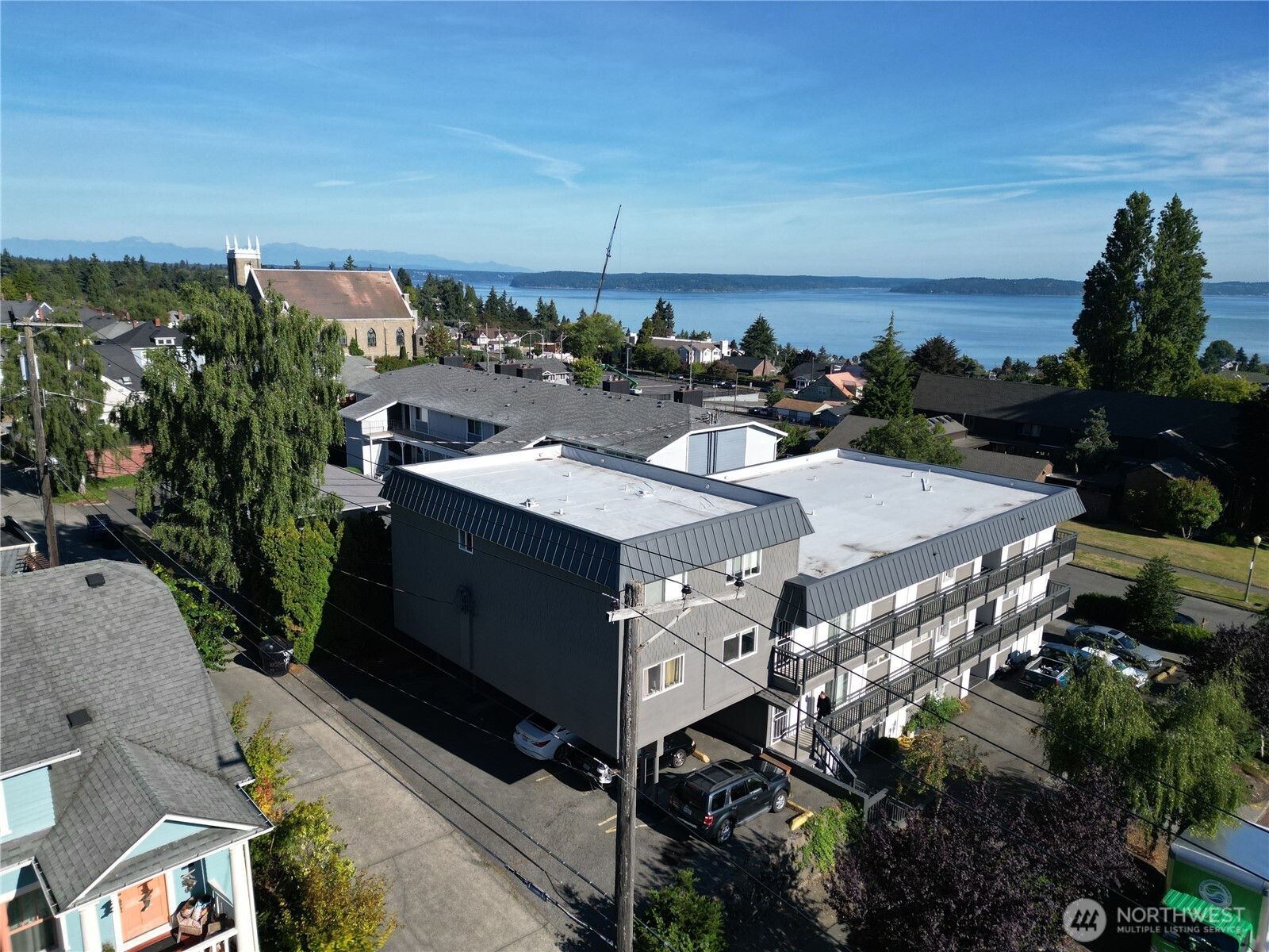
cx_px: 634
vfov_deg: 56.8
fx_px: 880
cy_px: 476
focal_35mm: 24
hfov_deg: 71.6
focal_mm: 6.72
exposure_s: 1/3000
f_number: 1.7
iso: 110
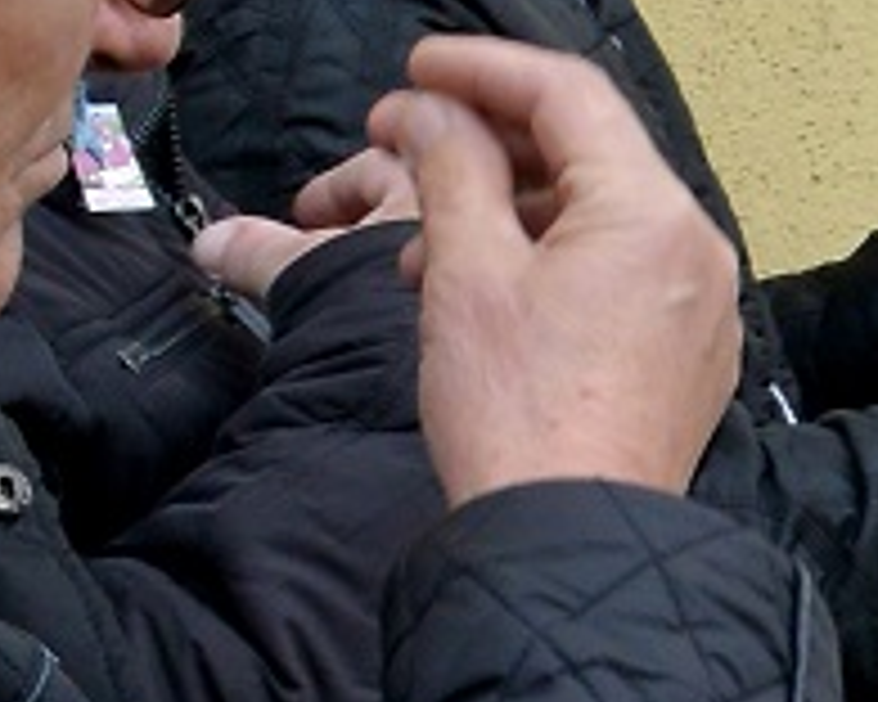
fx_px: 6756
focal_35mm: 260
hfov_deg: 6.5
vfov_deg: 5.8
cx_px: 3017
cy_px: -664
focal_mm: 24
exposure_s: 1/160
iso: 800
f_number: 9
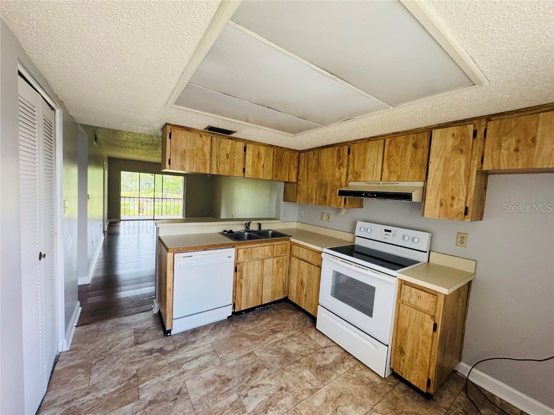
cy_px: 208
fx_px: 224
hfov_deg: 102.1
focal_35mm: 14
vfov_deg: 85.7
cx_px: 277
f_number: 2.2
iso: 320
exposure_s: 1/60
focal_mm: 2.22
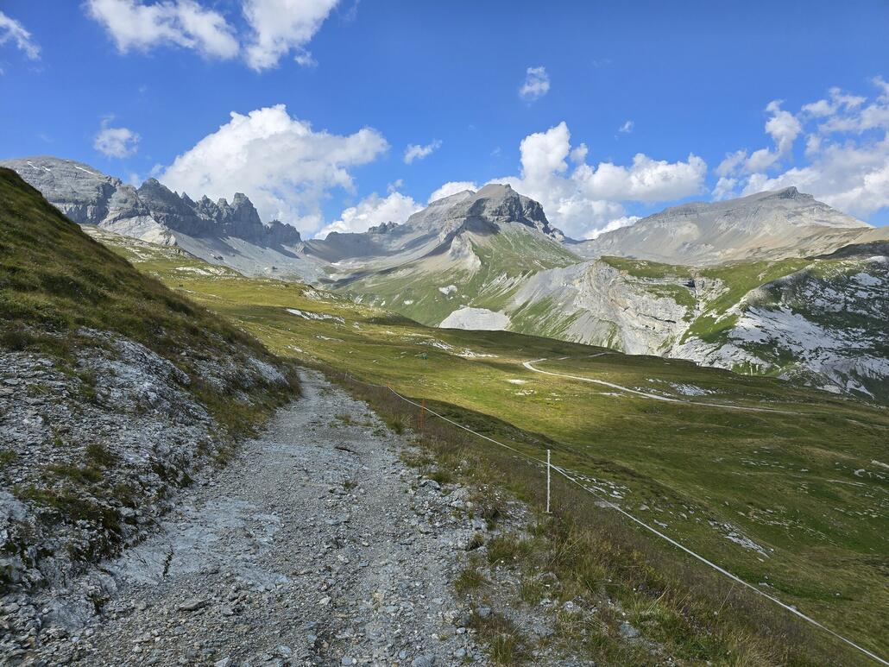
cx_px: 444
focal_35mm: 23
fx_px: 591
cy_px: 334
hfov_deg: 73.9
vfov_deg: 58.9
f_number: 1.7
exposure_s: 1/763
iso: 12
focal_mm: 6.3
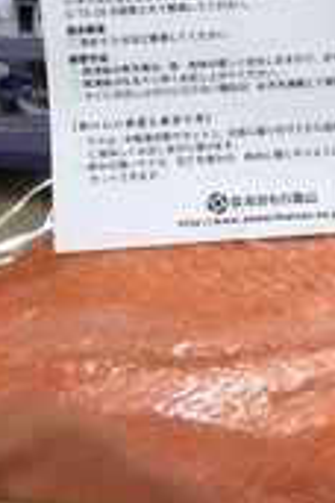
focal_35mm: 68
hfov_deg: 19.9
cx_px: 244
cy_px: 79
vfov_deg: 28.8
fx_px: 949
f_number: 1.8
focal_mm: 3.99
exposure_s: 1/20
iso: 40
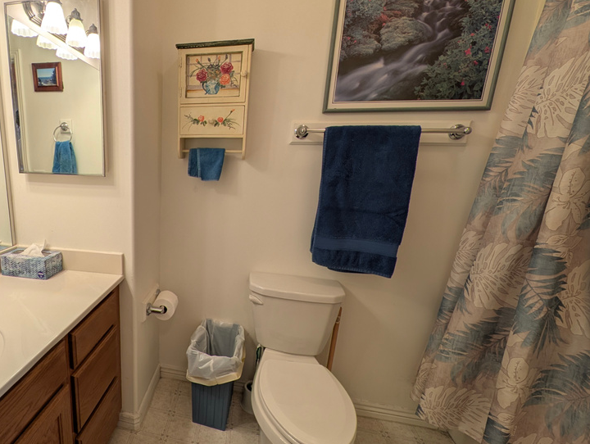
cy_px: 226
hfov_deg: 86.0
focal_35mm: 17
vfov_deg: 74.9
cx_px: 173
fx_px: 290
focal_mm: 2.23
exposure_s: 1/120
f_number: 1.95
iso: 59
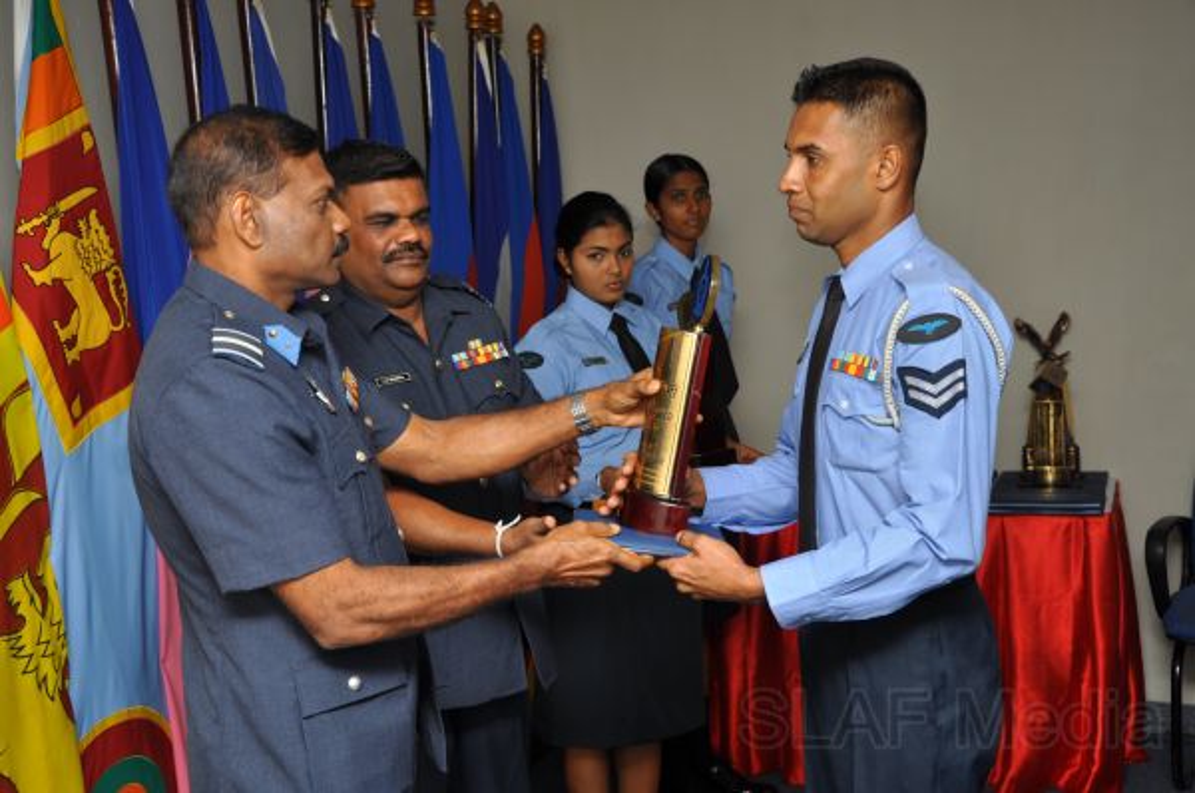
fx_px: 1690
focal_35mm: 51
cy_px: 396
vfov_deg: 26.4
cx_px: 598
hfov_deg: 38.9
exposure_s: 1/125
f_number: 6.7
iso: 200
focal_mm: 34
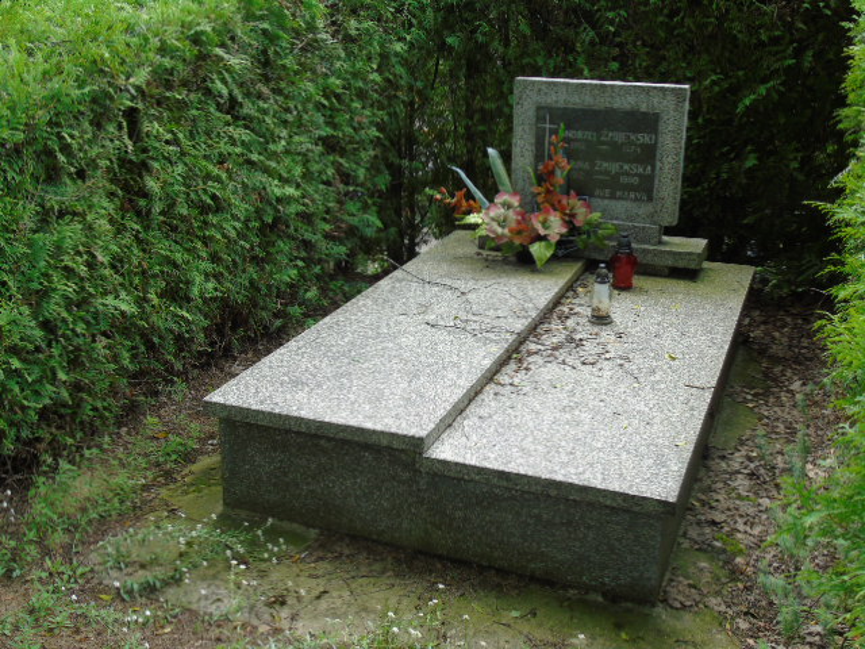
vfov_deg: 36.0
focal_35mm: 40
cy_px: 324
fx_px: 1000
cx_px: 432
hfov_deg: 46.8
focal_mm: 7.1
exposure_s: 1/125
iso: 80
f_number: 3.9
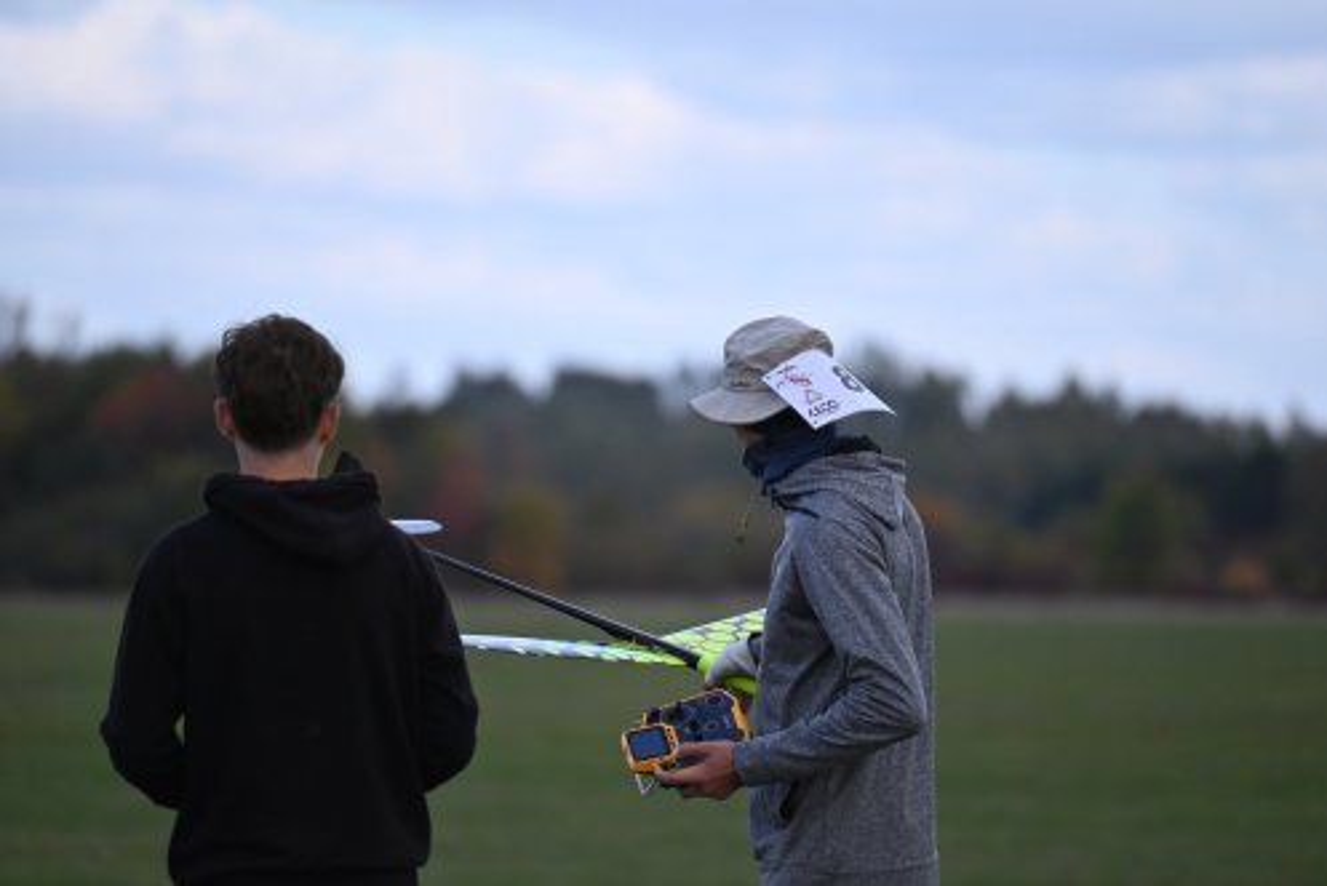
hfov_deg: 5.2
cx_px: 664
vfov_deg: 3.4
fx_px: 14752
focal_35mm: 400
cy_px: 443
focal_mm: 400
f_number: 6.3
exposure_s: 1/2500
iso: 1250
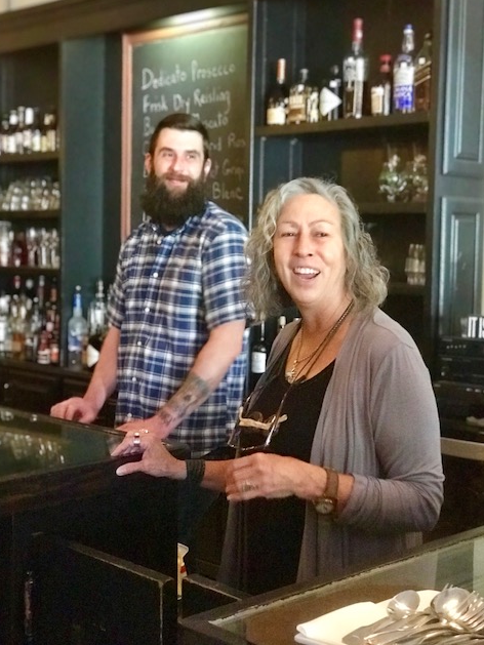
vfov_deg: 33.2
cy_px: 318
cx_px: 243
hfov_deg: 25.2
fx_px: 1081
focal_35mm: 58
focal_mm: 6.6
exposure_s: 1/60
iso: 1250
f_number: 2.8
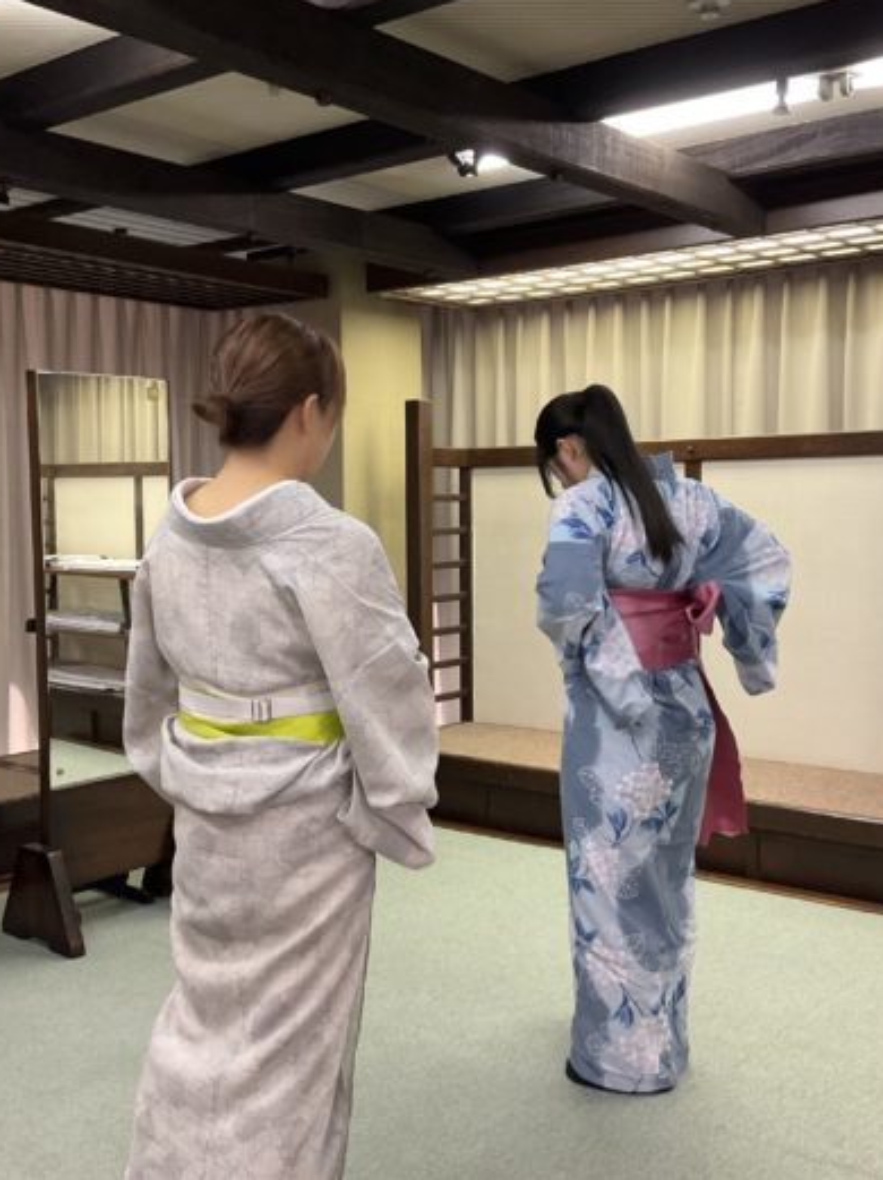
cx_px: 437
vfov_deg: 47.9
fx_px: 1328
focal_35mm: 39
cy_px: 588
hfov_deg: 36.8
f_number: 1.8
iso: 125
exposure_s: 1/60
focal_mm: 3
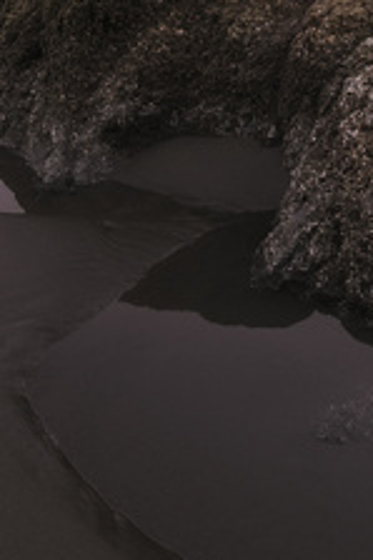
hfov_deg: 22.5
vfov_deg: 31.6
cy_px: -14
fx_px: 903
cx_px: 369
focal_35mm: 58
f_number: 22
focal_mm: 13
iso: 31
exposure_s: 1/4
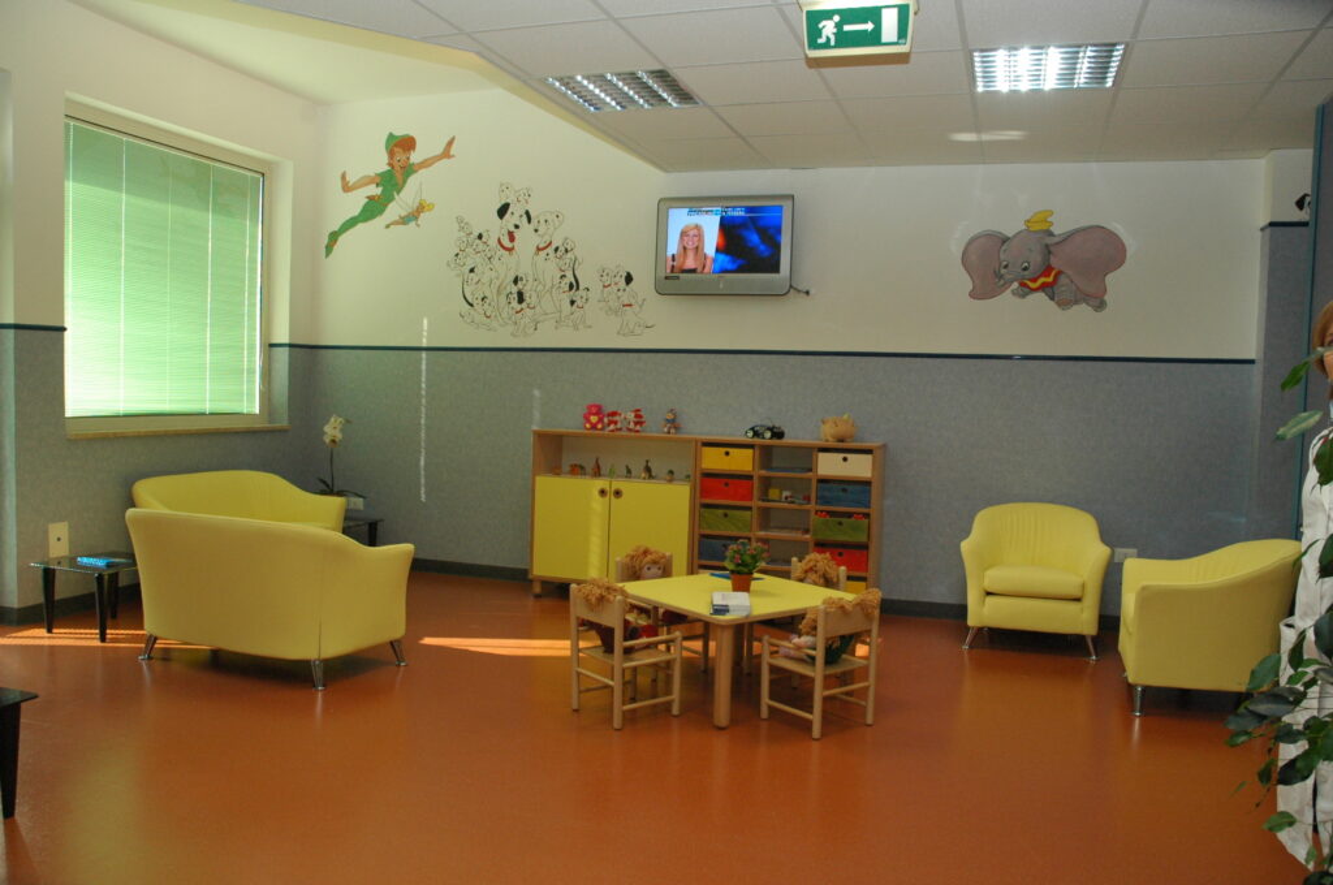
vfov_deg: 47.8
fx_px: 998
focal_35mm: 27
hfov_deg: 67.4
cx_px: 666
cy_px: 442
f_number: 5.6
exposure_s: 1/125
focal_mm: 18
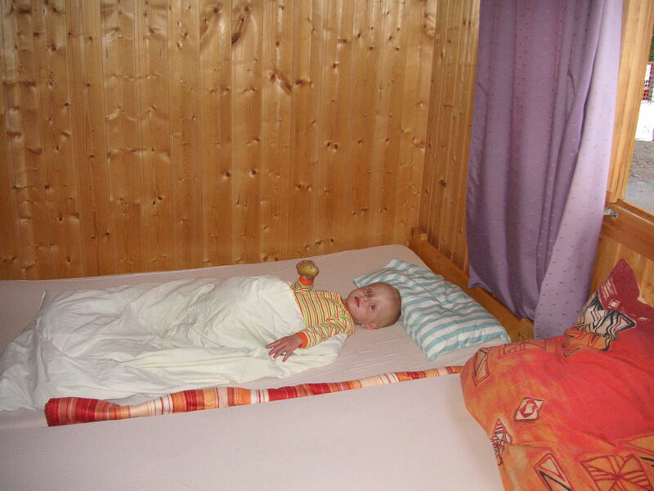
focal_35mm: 37
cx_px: 327
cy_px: 246
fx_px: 699
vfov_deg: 38.7
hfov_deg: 50.1
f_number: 2.8
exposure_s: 1/45
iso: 160
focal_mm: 6.1
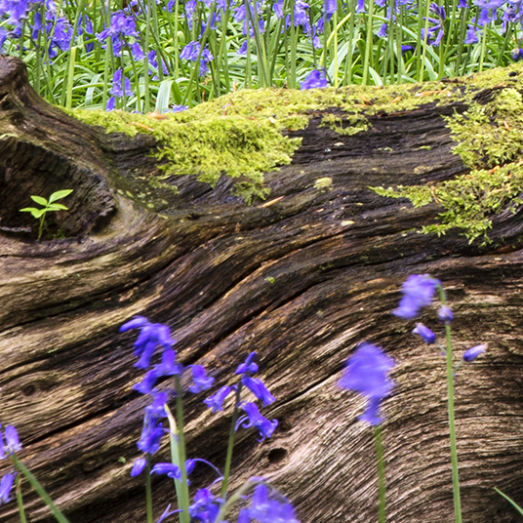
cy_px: -395
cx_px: 1235
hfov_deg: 4.8
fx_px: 6102
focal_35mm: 357
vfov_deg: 4.9
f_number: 16
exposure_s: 25
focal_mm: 75
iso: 100
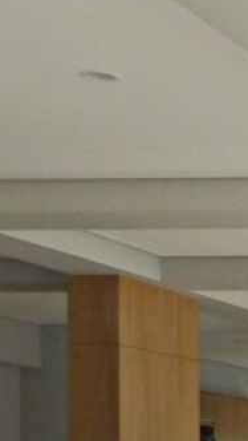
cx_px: 826
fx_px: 1226
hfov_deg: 8.7
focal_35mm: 105
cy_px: 561
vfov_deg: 19.0
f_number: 3.3
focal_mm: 4.1
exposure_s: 1/100
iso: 80
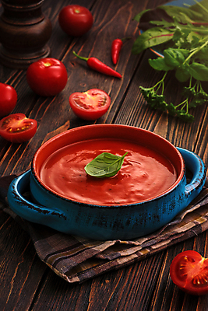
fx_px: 779
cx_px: 104
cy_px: 156
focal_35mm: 90
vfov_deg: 22.6
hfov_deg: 15.2
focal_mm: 60
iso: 160
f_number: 11
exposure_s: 1/125
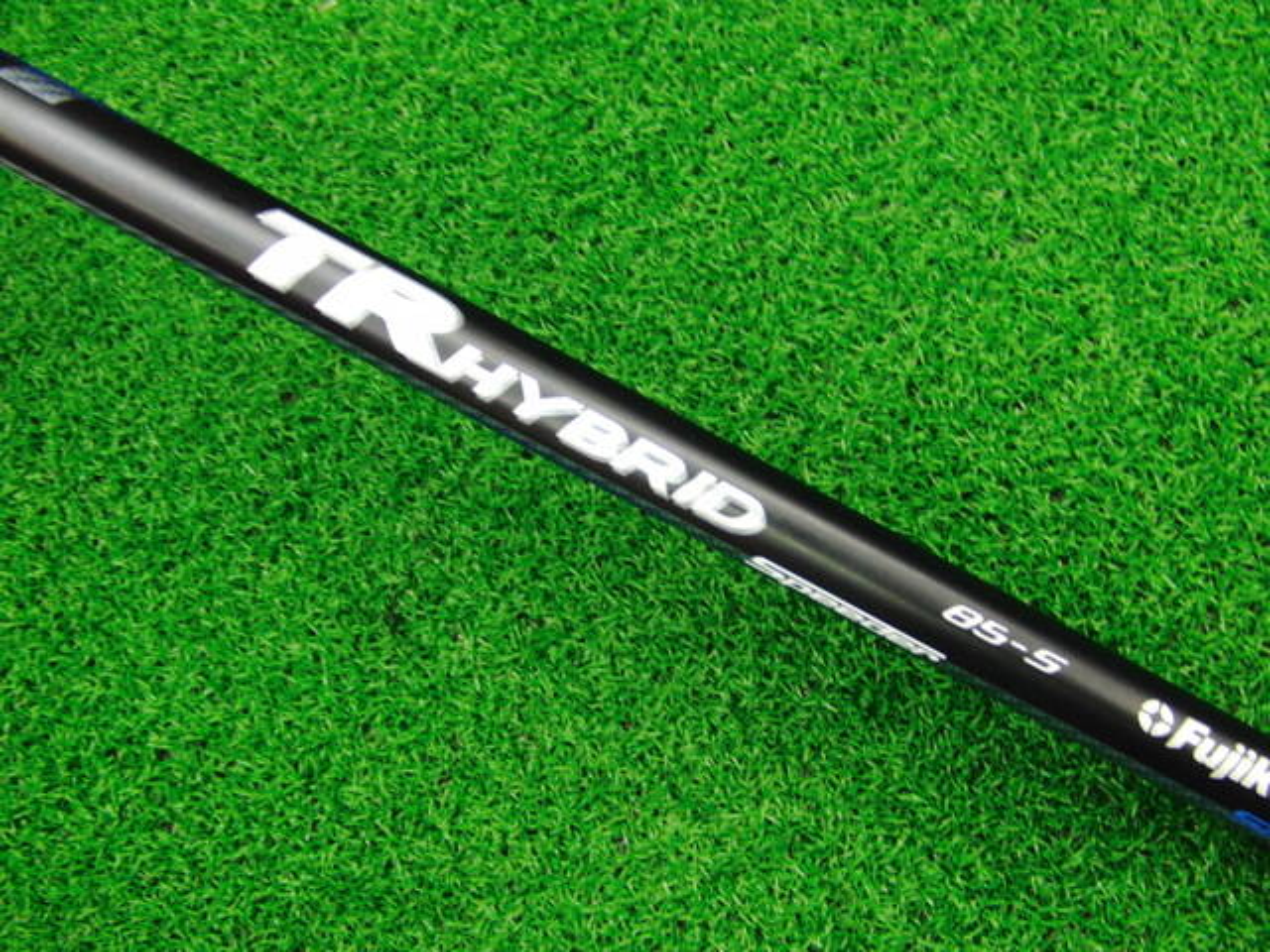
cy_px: 476
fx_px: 1357
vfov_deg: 38.7
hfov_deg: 50.1
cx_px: 635
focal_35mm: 37
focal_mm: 6.42
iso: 400
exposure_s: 1/25
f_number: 3.6
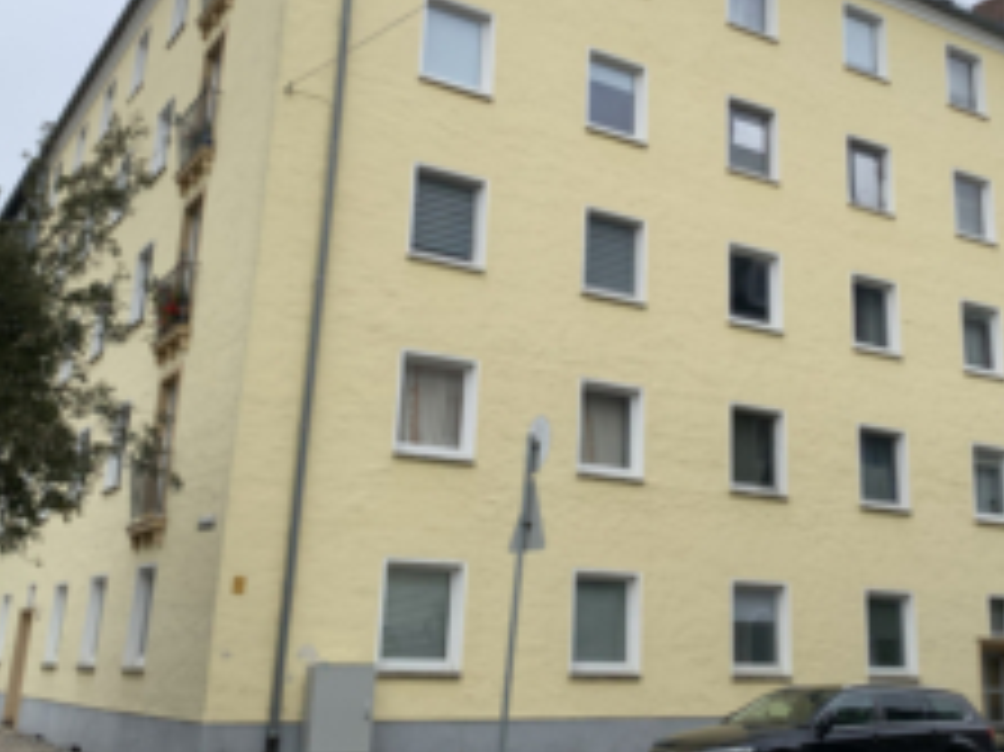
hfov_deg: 44.4
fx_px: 1218
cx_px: 630
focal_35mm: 42
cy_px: 302
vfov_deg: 34.2
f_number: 1.8
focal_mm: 4.2
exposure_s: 1/1634
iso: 25
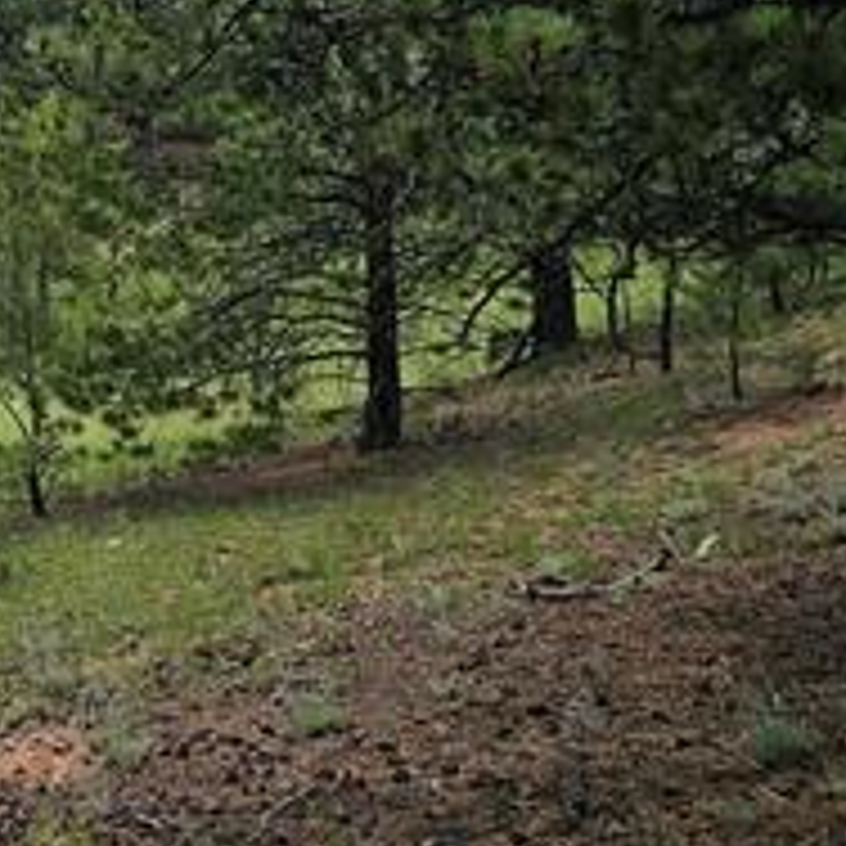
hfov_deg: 18.6
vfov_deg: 20.8
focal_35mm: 83
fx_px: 2295
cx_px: -398
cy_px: 297
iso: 10
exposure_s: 1/823
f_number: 1.7
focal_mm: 6.3
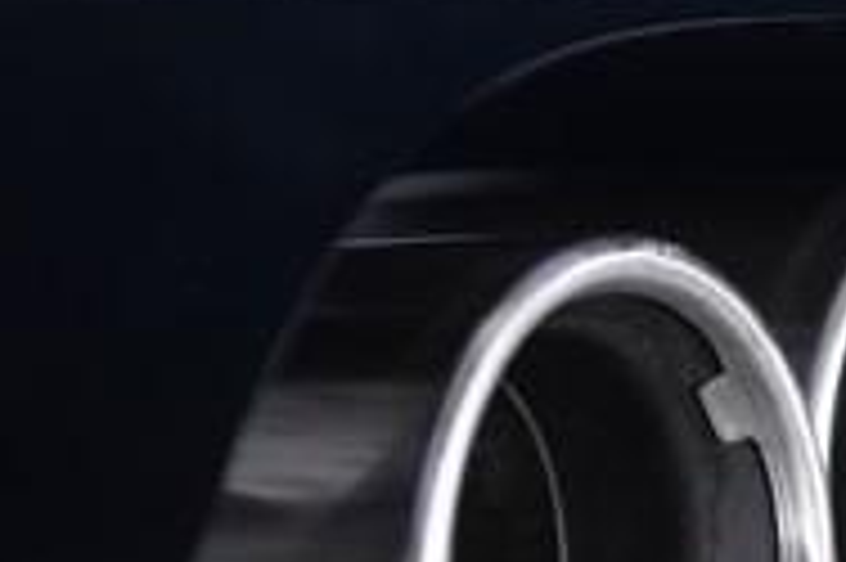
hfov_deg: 9.2
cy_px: 508
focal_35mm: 224
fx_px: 5259
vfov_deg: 6.1
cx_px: 734
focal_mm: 70
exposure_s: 1/100
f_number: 2.8
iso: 250
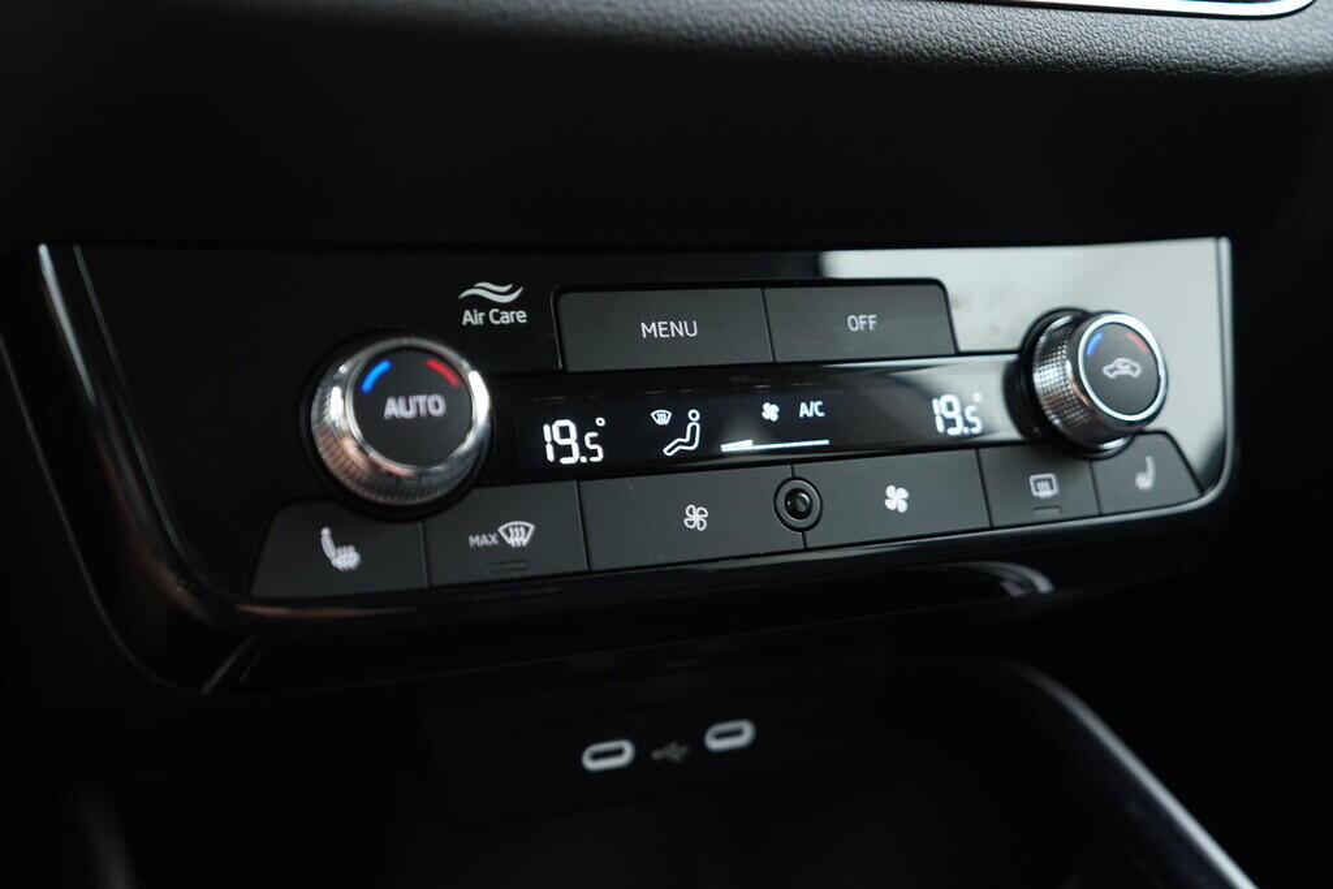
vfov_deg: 36.9
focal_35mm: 36
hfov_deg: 53.1
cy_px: 444
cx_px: 666
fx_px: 1333
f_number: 2.8
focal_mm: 24
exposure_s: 1/40
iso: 500
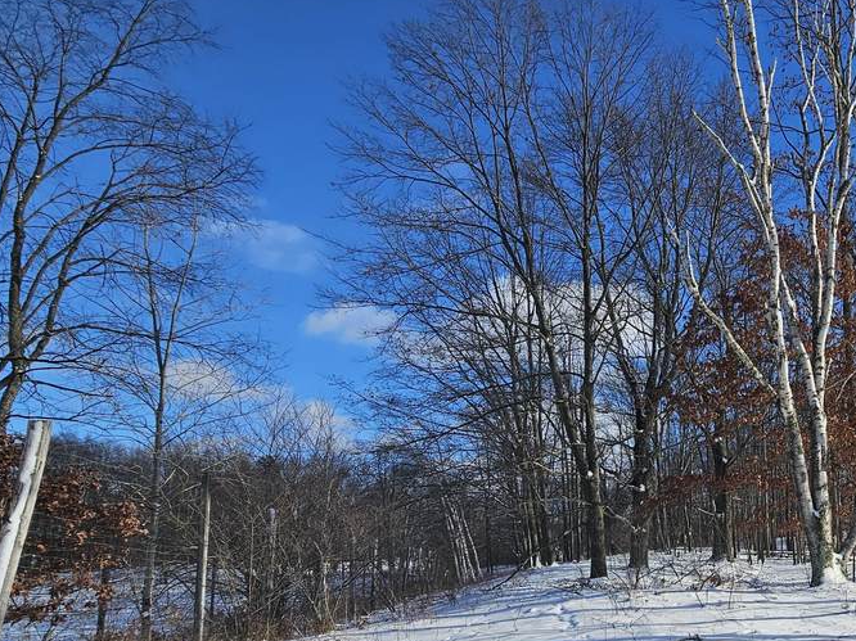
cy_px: 455
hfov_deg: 60.9
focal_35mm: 25
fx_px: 618
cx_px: 736
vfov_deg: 53.1
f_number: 2.2
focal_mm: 2.2
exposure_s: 1/3291
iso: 50
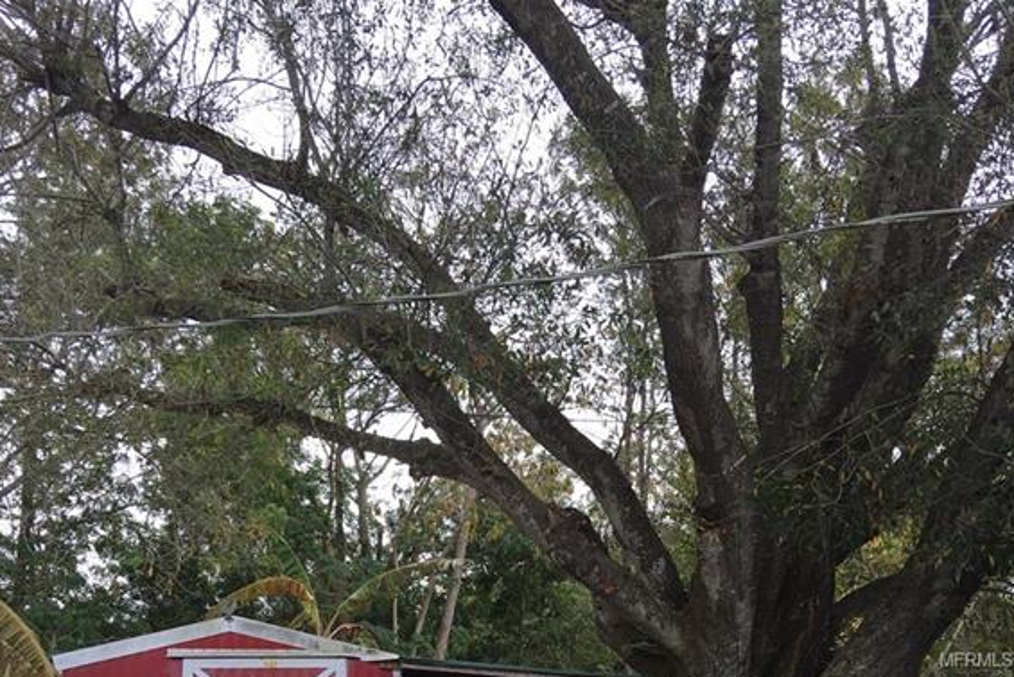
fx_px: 1155
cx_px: 504
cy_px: 661
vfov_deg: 30.6
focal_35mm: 41
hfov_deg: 47.4
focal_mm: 4.15
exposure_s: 1/371
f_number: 2.2
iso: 25
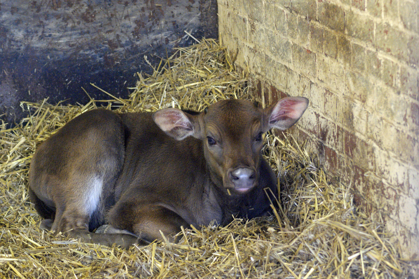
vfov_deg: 8.7
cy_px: 140
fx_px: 1832
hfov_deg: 13.0
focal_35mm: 158
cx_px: 210
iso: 1600
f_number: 5
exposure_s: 1/15
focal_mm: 105
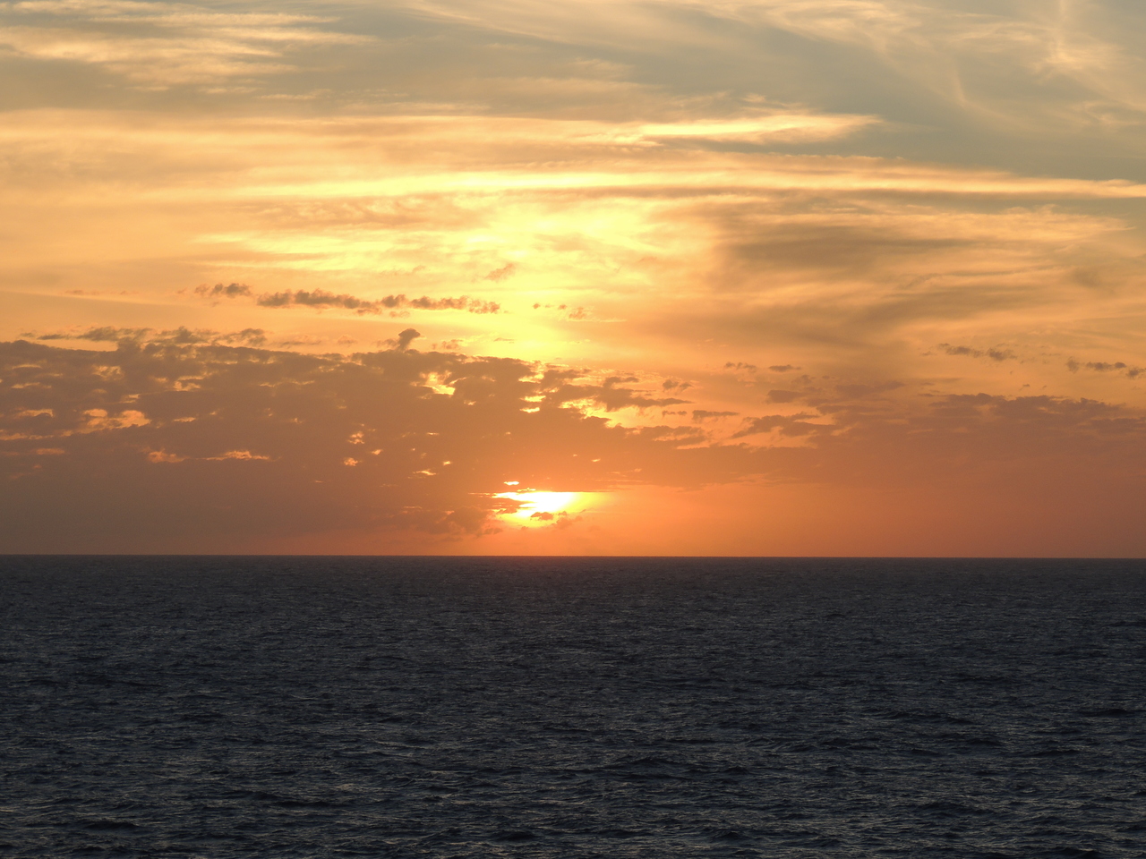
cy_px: 430
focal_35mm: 145
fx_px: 4800
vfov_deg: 10.2
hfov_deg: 13.6
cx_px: 573
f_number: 4.4
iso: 100
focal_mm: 25.8
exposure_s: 1/400
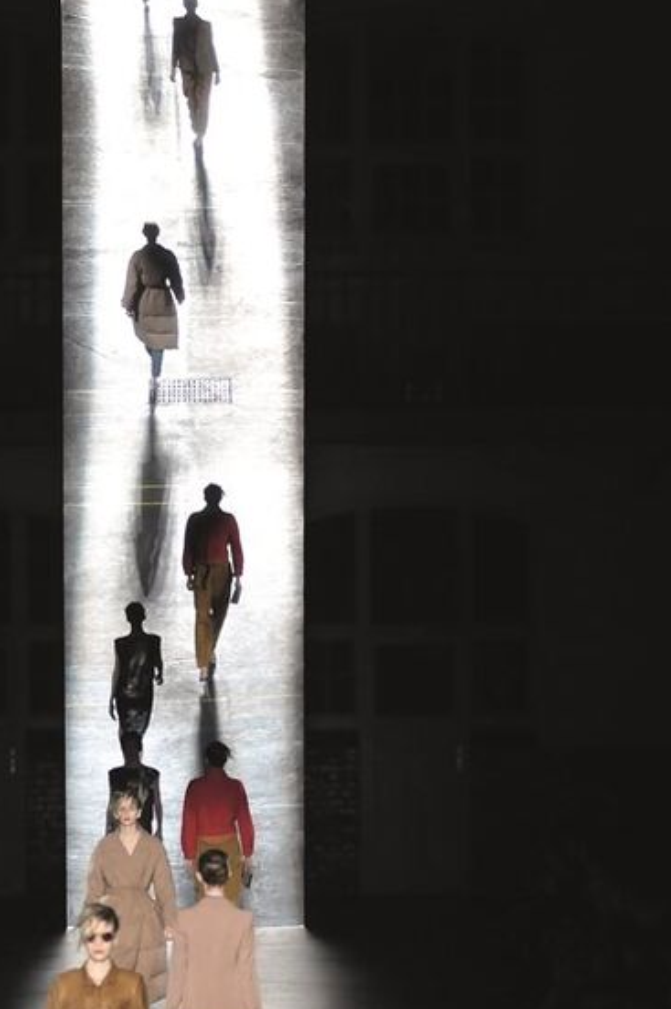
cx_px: 183
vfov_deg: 7.6
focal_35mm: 270
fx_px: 7562
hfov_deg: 5.1
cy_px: 857
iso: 800
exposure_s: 1/250
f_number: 4
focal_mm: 100
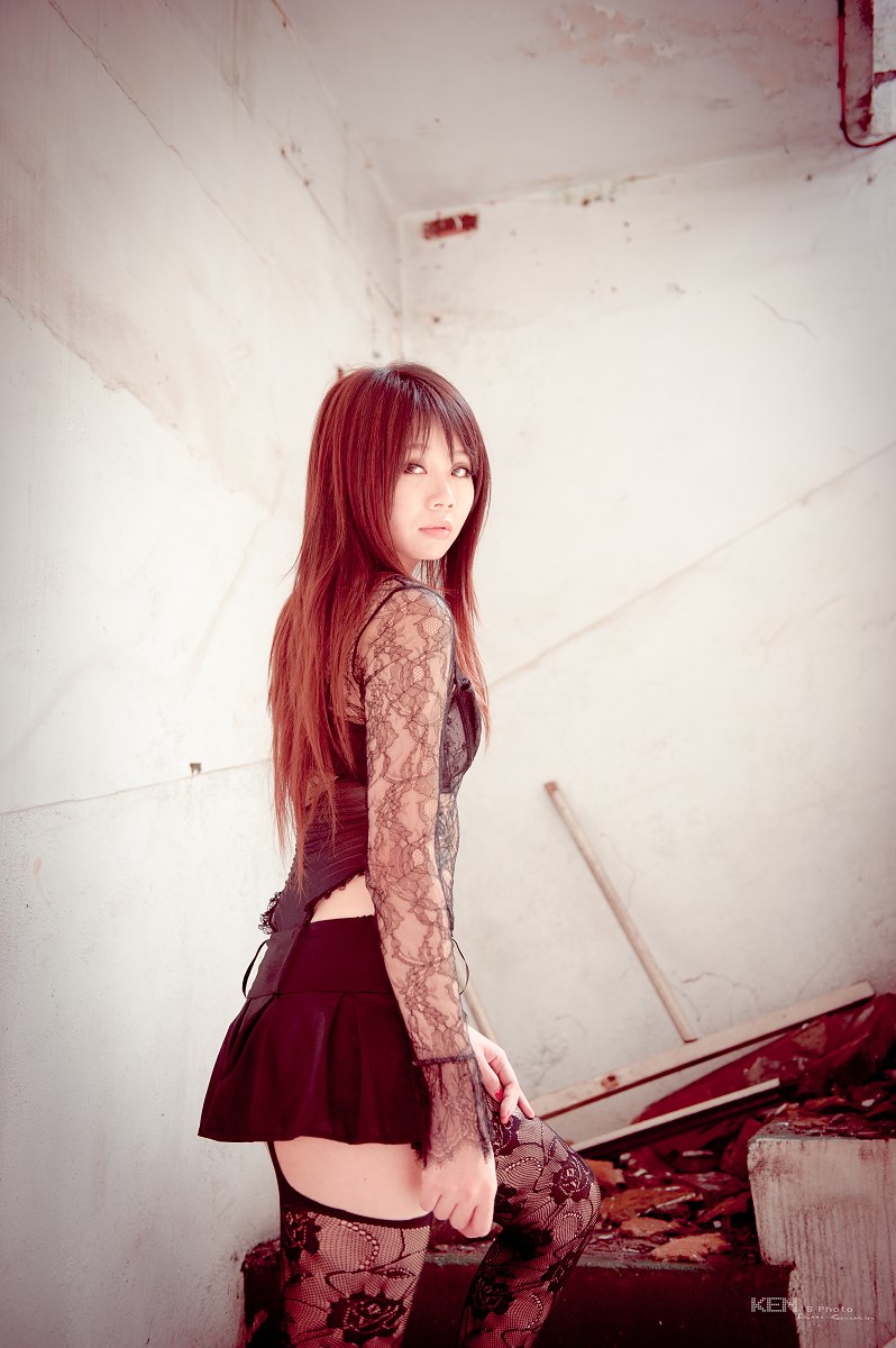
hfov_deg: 35.0
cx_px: 448
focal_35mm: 38
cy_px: 674
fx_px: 1421
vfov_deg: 50.7
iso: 800
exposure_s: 1/100
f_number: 2.8
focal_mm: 38
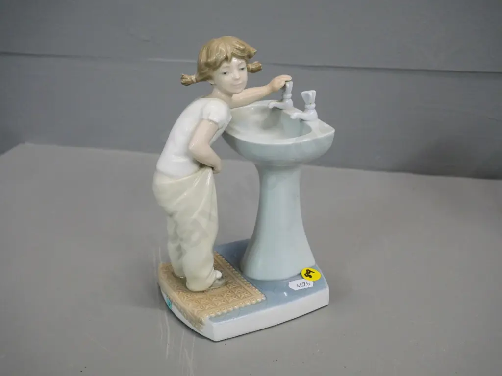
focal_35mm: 44
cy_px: 188
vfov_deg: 32.9
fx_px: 638
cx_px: 251
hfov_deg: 42.9
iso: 3200
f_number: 5.6
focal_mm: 22
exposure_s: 1/100
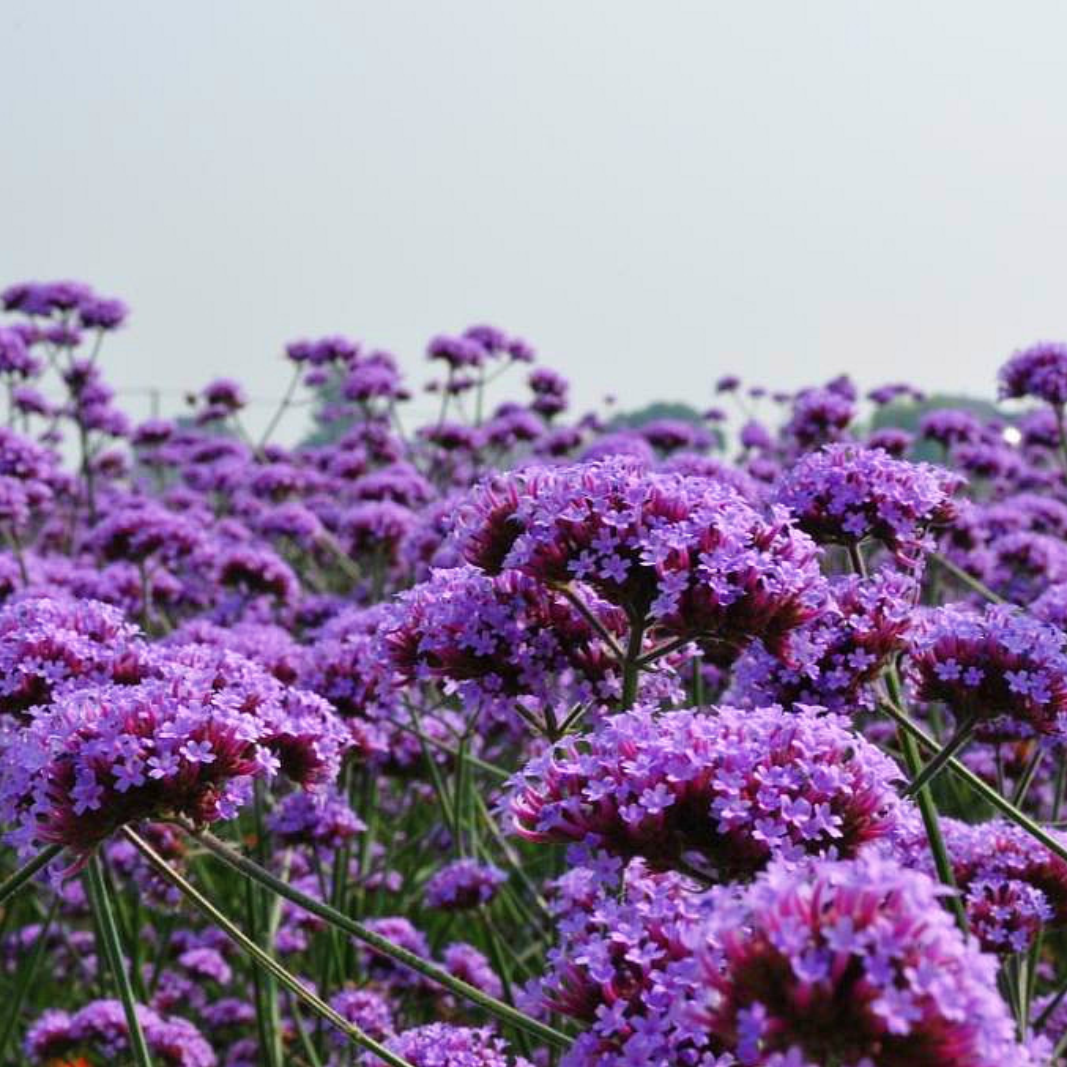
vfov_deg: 22.5
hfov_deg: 22.5
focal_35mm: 77
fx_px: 2685
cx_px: 517
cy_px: 534
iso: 200
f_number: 25
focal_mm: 40
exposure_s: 1/60
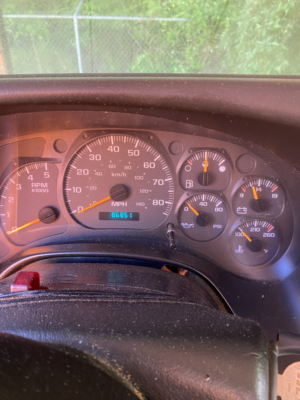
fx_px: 300
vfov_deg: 67.3
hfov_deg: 53.1
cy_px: 200
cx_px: 150
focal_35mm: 26
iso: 250
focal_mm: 4.25
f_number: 1.8
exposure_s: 1/60
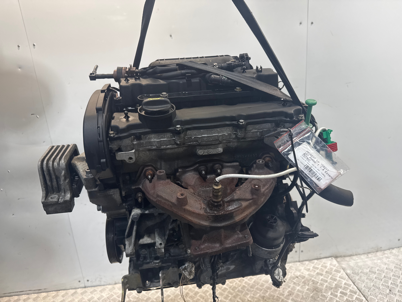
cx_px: 201
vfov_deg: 56.8
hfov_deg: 71.6
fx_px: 279
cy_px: 151
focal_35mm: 24
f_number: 1.78
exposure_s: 1/100
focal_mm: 6.76
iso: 100
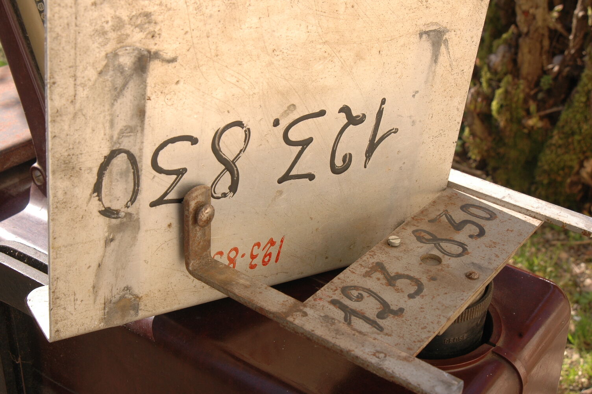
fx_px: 863
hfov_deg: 37.9
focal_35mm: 52
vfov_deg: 25.7
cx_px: 296
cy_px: 197
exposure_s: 1/125
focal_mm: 35
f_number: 11
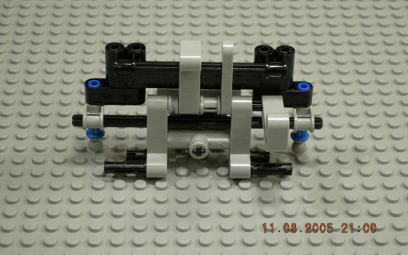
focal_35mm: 122
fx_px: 1357
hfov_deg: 17.1
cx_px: 202
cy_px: 106
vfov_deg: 10.7
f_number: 4.9
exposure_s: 1/9
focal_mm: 23.4
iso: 50
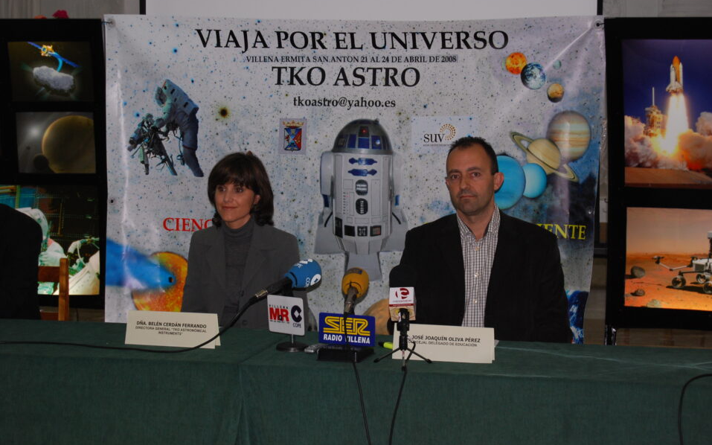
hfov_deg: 24.5
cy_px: 228
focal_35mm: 85
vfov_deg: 15.5
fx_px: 1640
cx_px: 356
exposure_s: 1/60
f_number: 5.6
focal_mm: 55
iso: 400
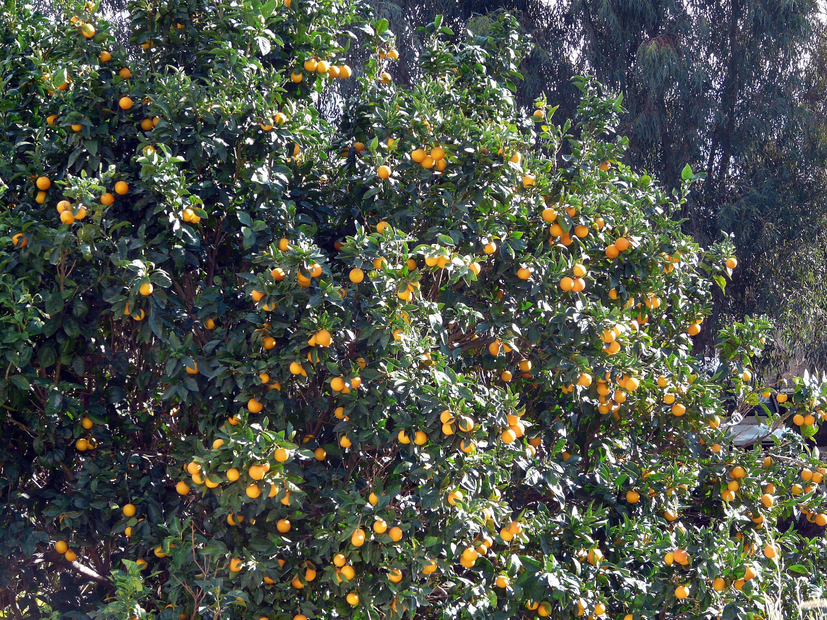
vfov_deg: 14.6
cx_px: 414
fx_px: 2413
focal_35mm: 101
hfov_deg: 19.4
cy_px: 310
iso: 100
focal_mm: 16.6
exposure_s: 1/100
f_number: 4
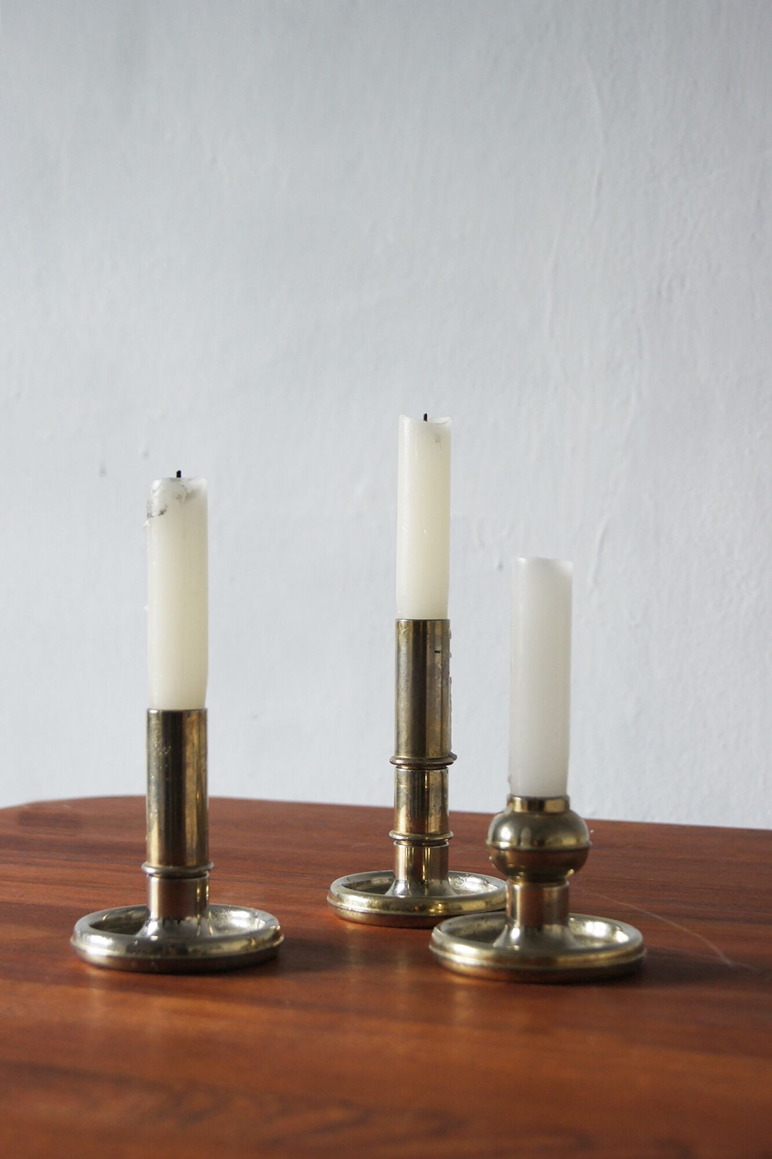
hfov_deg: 25.7
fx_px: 1689
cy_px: 580
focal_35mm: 52
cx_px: 386
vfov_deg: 37.9
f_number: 5.6
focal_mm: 35
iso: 400
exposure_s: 1/100
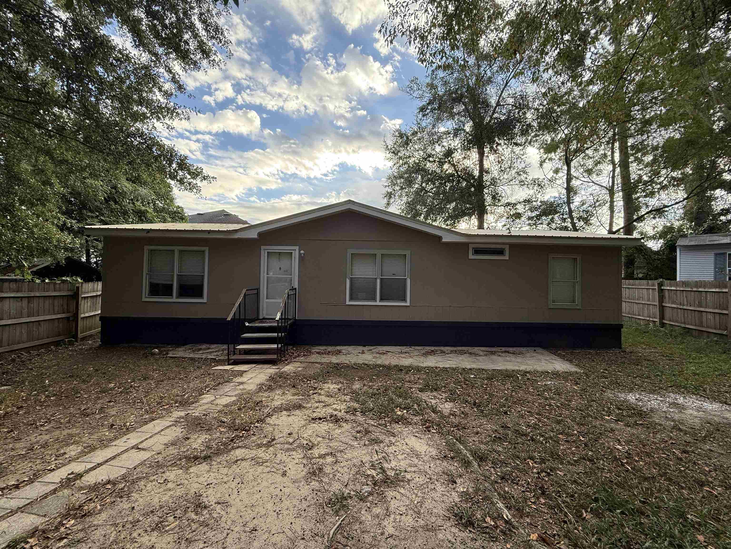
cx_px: 366
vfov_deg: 85.7
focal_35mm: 14
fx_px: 296
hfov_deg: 102.1
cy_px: 274
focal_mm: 2.22
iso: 64
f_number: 2.2
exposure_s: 1/306
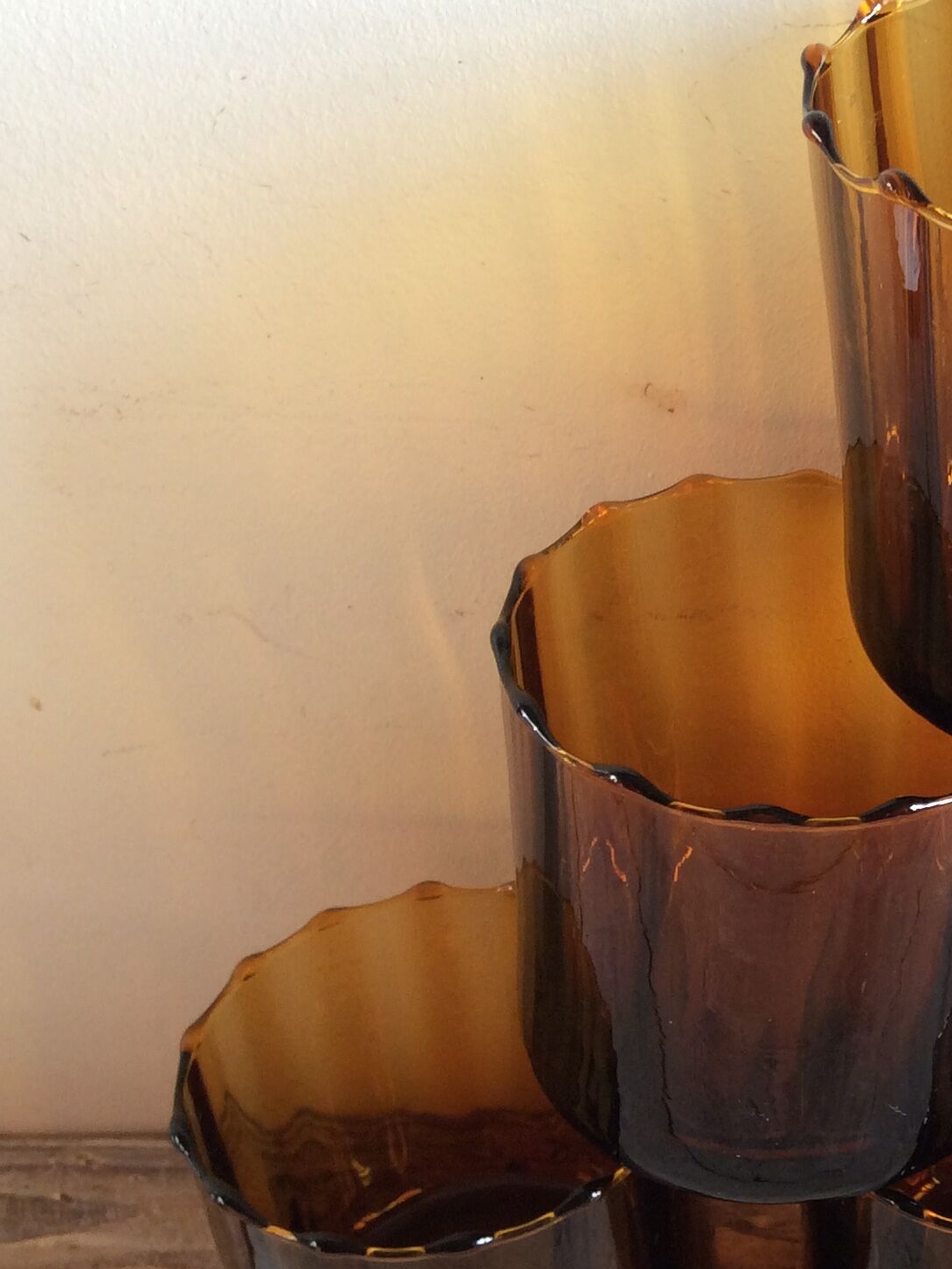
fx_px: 2090
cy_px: 790
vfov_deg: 33.6
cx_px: 979
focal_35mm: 57
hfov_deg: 24.4
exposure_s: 1/25
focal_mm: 3.3
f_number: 2.4
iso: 50
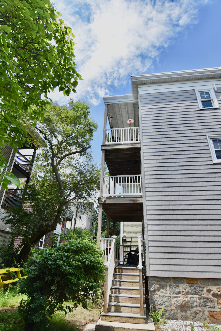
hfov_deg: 63.2
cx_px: 110
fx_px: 179
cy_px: 166
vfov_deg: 85.4
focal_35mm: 20
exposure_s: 1/500
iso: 280
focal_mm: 13
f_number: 8
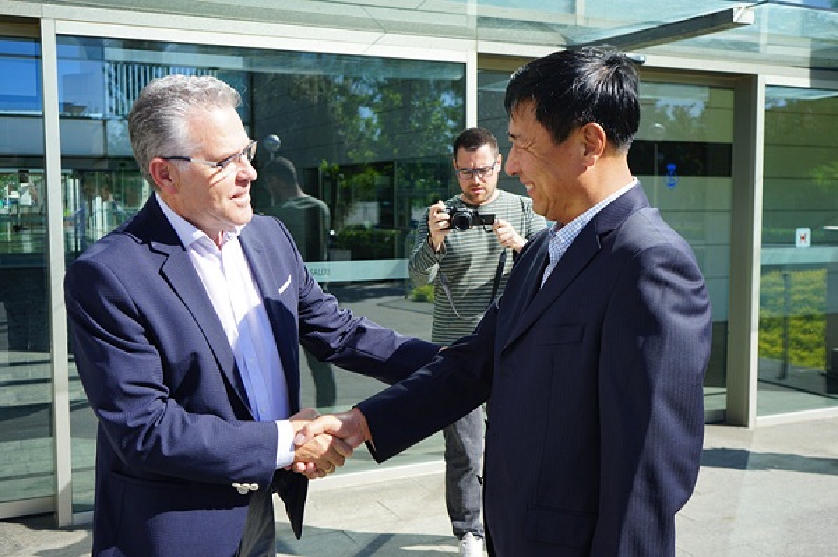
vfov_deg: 35.0
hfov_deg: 50.7
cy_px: 278
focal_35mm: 38
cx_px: 419
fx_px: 884
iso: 100
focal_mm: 38
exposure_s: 1/250
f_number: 5.6
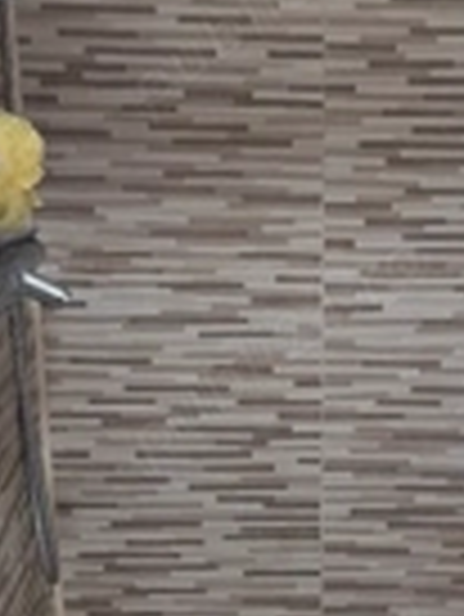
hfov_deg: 21.7
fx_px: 1196
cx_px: 365
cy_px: 405
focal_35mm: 67
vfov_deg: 28.8
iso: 100
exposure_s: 1/40
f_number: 1.8
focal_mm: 5.54
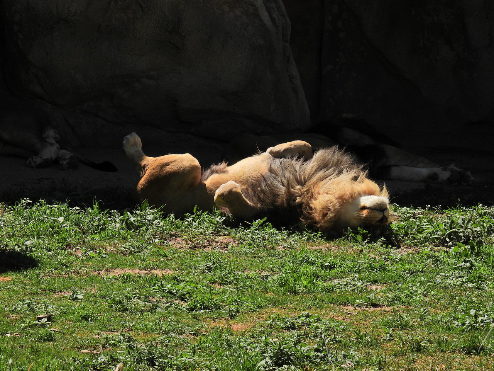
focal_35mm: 300
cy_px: 186
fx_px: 4281
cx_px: 247
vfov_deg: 5.0
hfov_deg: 6.6
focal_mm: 53.5
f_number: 5
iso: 100
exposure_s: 1/1000
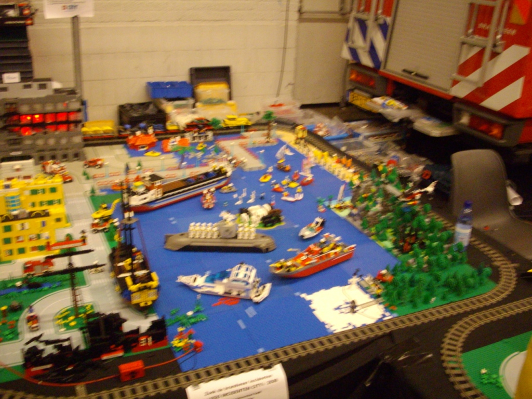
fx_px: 569
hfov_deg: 50.1
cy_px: 200
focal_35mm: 37
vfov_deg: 38.7
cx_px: 266
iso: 400
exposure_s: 1/13
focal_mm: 6.2
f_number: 2.8
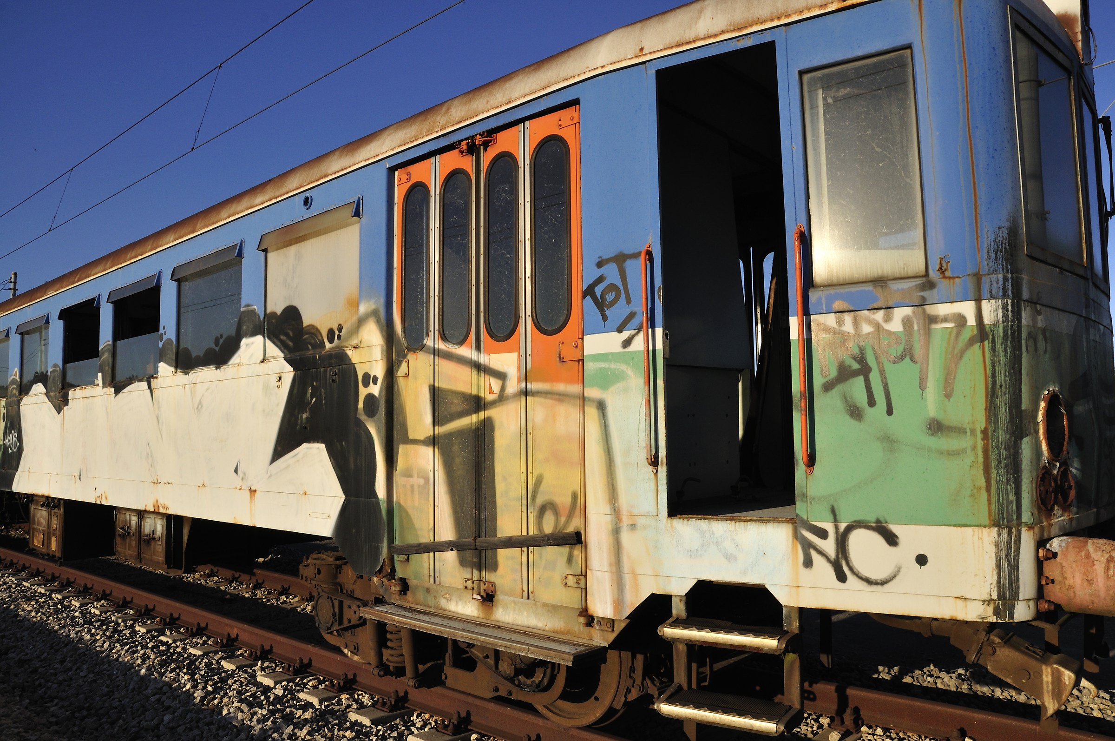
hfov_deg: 70.5
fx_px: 789
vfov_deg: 50.3
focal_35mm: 26
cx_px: 558
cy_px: 370
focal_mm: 17
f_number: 18
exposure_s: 1/160
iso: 200
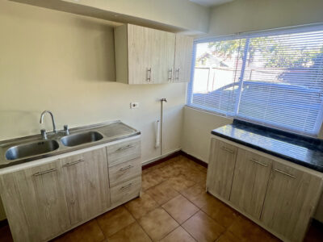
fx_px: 121
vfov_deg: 89.9
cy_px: 121
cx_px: 162
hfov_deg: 106.2
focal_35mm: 13
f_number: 1.8
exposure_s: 1/100
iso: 125
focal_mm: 1.57
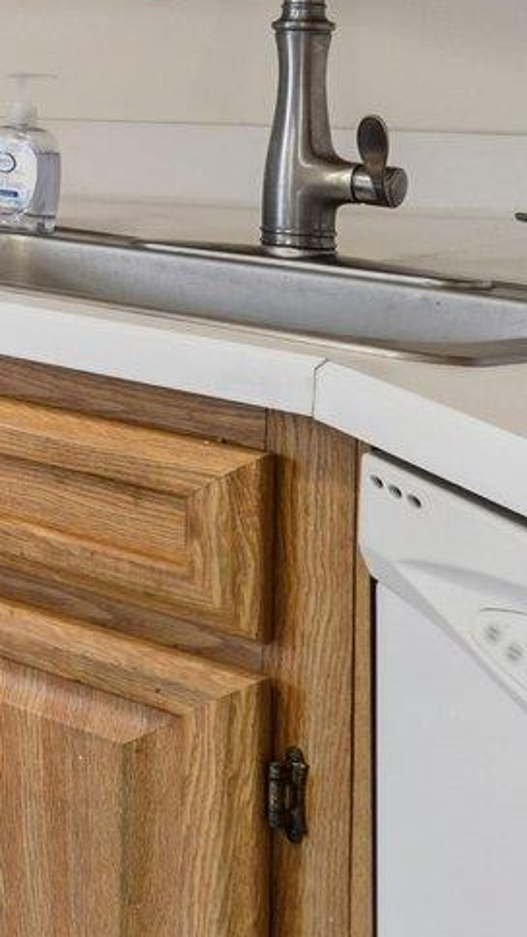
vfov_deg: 31.0
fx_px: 1541
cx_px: -1442
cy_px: -34
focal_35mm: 62
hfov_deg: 8.9
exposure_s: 1/13
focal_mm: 14
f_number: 8
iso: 400
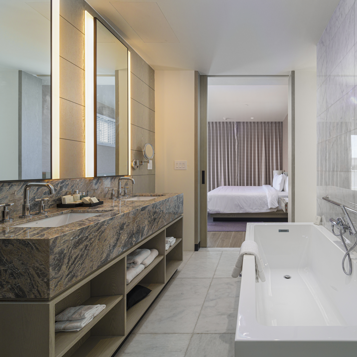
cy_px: 178
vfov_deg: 80.7
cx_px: 258
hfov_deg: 76.0
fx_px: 210
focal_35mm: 18
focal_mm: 14
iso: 400
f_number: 8
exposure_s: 1/200
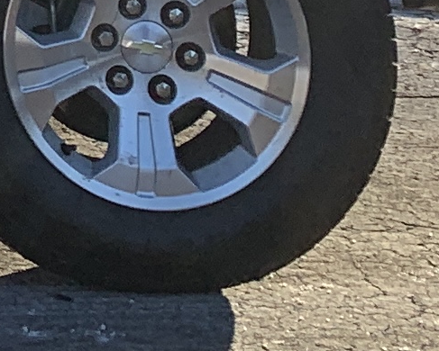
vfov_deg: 6.5
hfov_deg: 8.0
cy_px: -822
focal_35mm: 210
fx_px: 2730
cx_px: -818
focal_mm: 4.25
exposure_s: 1/849
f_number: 1.8
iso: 25
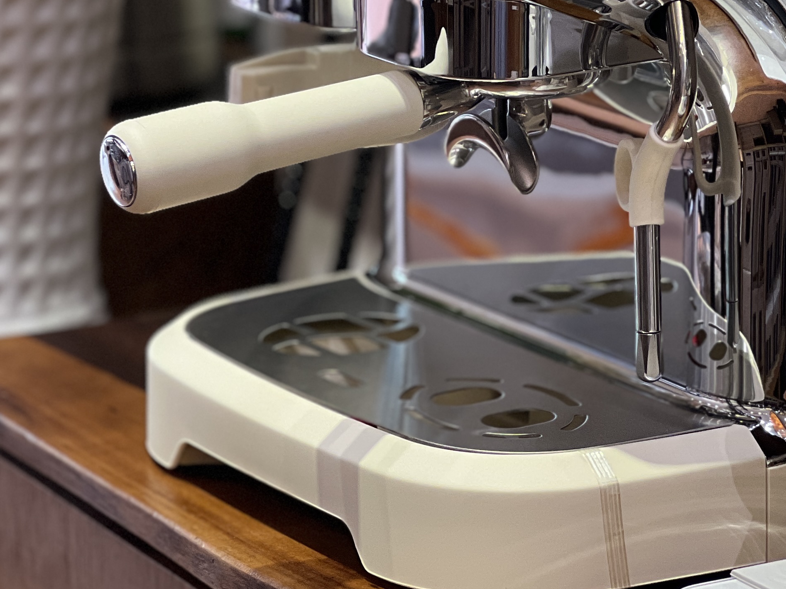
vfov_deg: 9.0
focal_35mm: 164
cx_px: 464
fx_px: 3724
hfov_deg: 12.0
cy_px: 9
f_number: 2.8
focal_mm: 9
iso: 125
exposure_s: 1/33
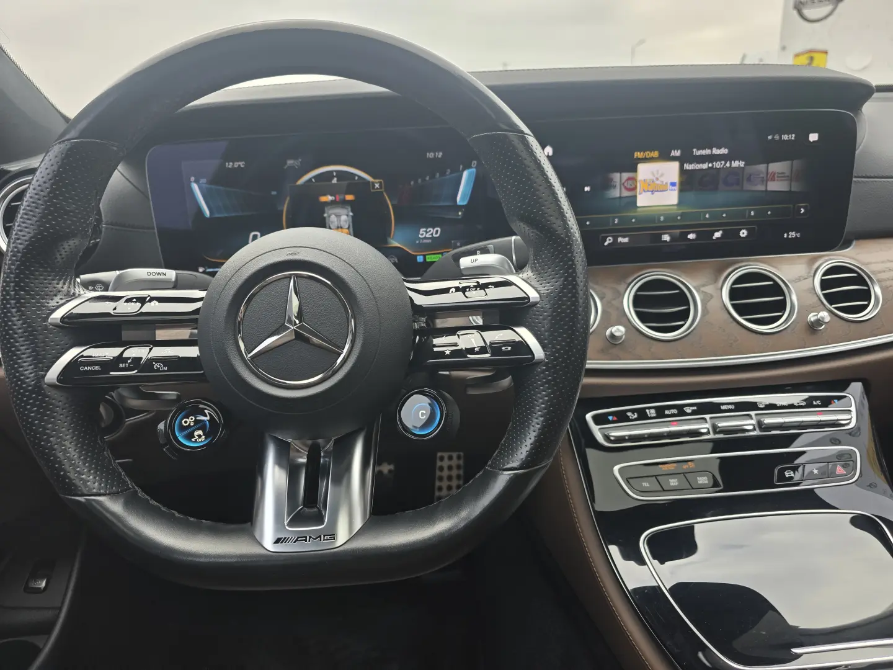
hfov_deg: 73.9
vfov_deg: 58.9
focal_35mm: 23
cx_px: 446
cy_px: 335
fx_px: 593
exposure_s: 1/180
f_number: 1.7
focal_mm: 6.3
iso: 64
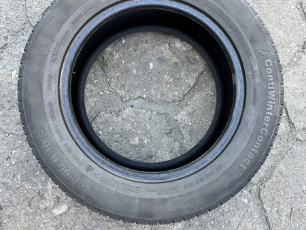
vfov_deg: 56.9
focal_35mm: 24
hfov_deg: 71.6
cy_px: 115
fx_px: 212
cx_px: 153
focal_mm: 6.86
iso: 100
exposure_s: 1/121
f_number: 1.78
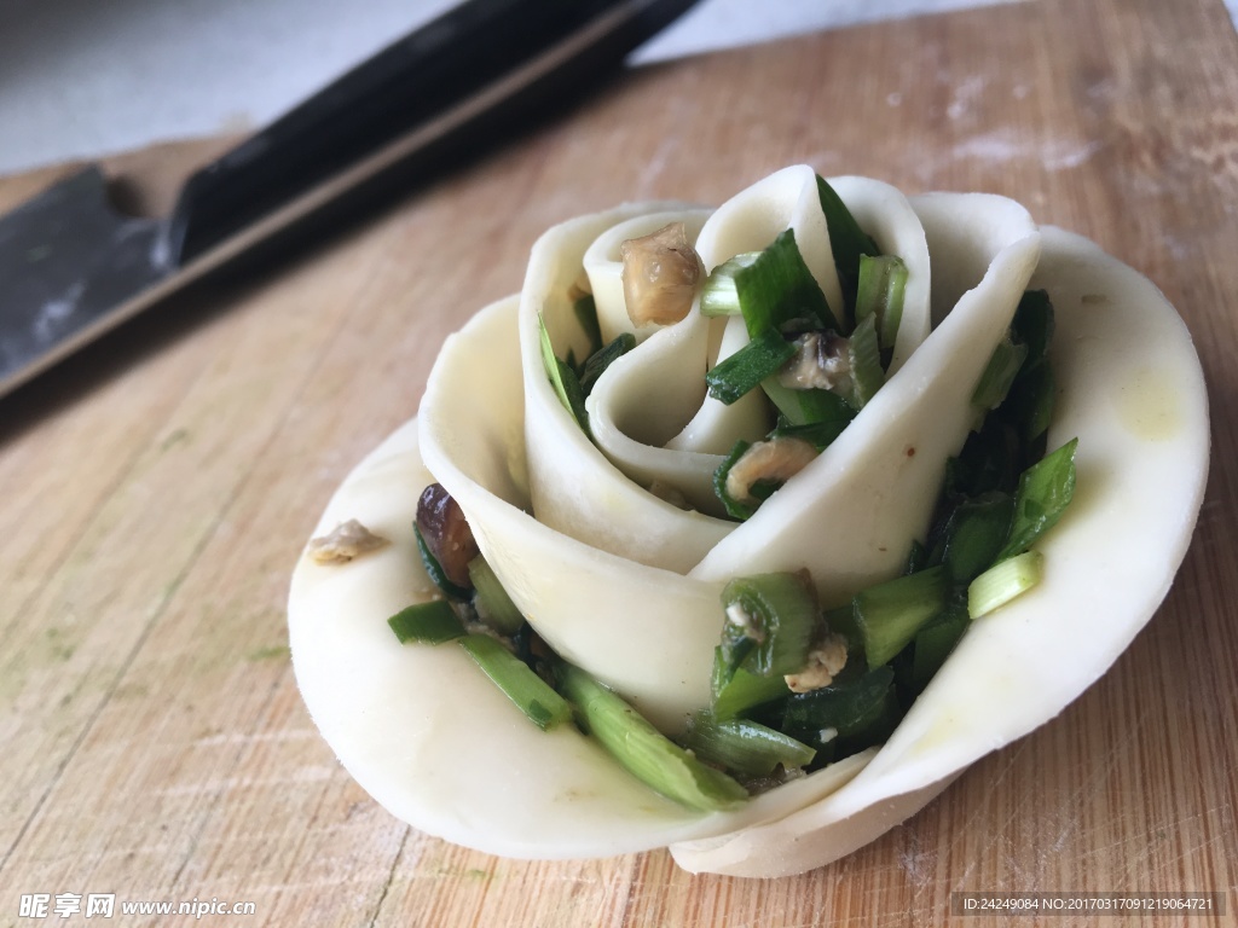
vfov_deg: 48.2
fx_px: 1037
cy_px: 464
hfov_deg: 61.7
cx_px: 619
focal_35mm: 29
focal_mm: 4.15
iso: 32
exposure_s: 1/100
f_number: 2.2
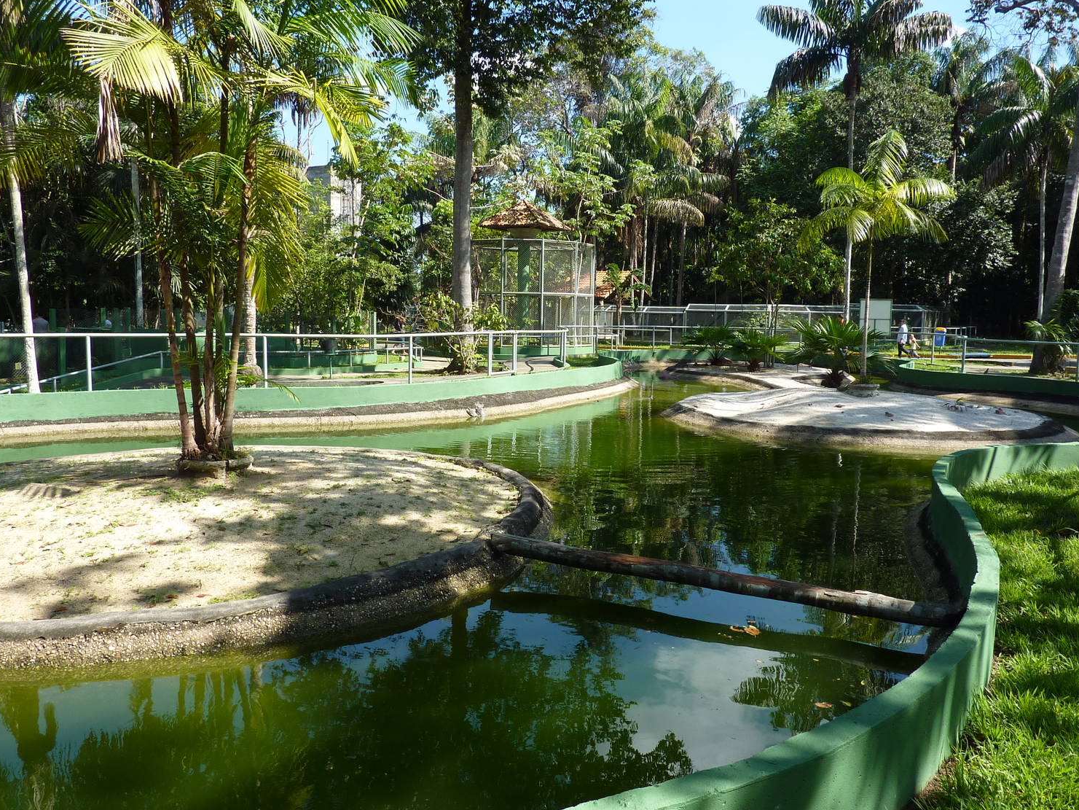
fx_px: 842
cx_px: 564
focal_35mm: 27
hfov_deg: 65.3
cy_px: 396
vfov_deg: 51.4
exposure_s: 1/250
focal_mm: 4.1
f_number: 4
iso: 80
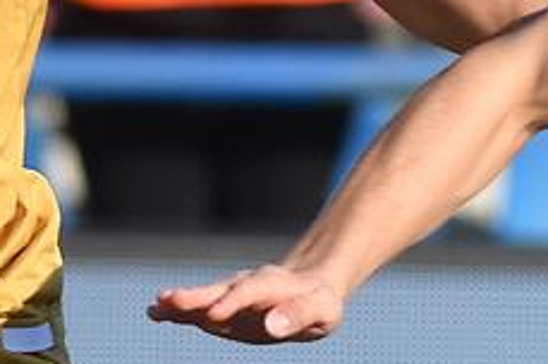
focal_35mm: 2098
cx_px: 390
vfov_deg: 0.7
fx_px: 31891
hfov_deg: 1.0
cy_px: 412
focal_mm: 300
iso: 100
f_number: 5
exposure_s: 1/1000
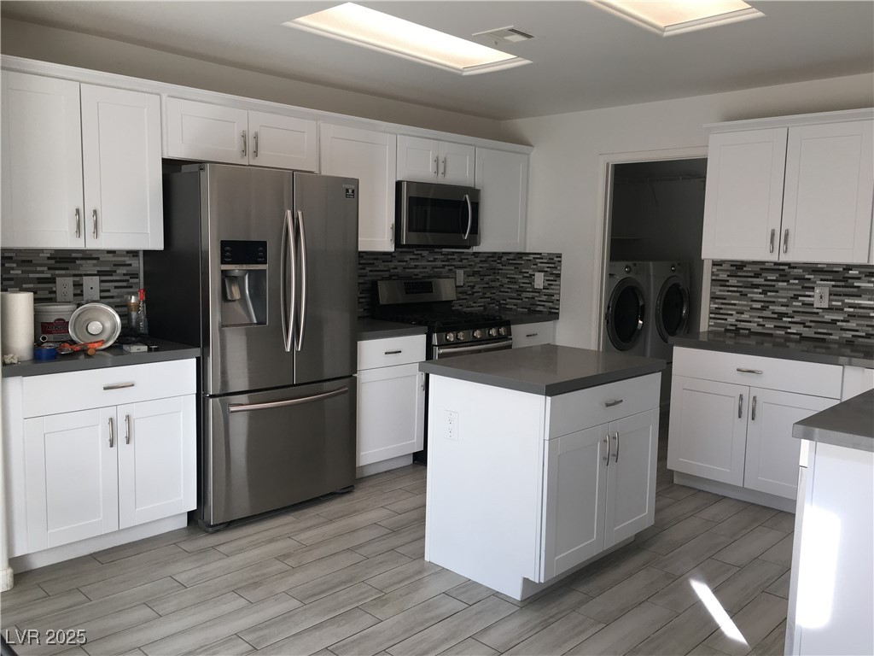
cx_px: 437
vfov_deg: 48.2
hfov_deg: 61.7
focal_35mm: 29
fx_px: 732
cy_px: 328
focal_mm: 4.15
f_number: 2.2
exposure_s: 1/120
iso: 32
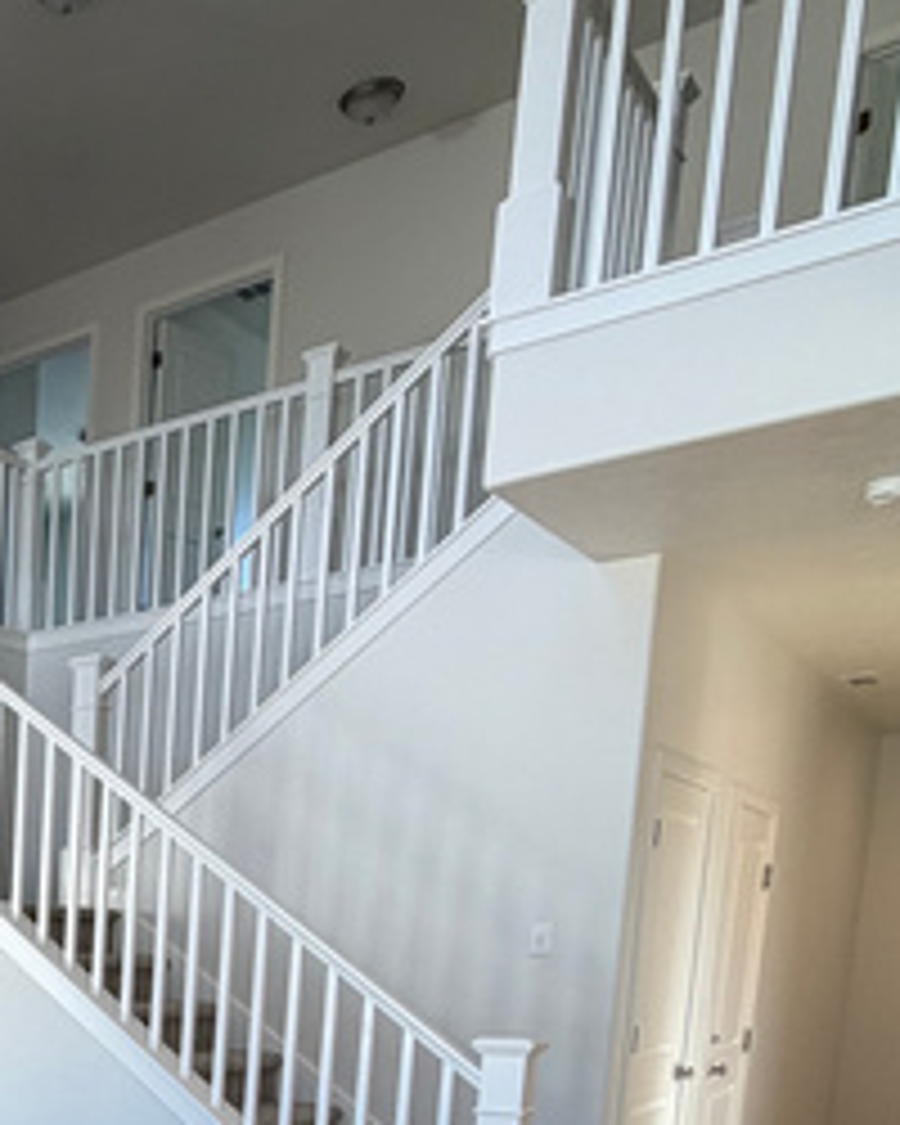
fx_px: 1398
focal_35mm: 42
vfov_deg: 38.0
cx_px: -342
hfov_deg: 27.9
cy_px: 1174
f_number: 2.2
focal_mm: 2.22
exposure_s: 1/120
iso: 100
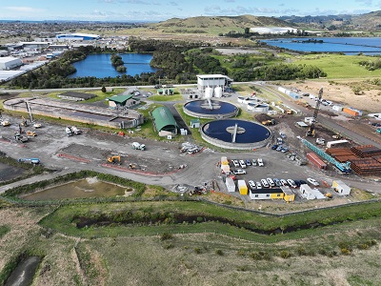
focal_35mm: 24
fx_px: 264
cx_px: 190
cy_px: 143
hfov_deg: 71.6
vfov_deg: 56.8
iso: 100
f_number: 4
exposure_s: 1/1000
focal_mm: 12.29
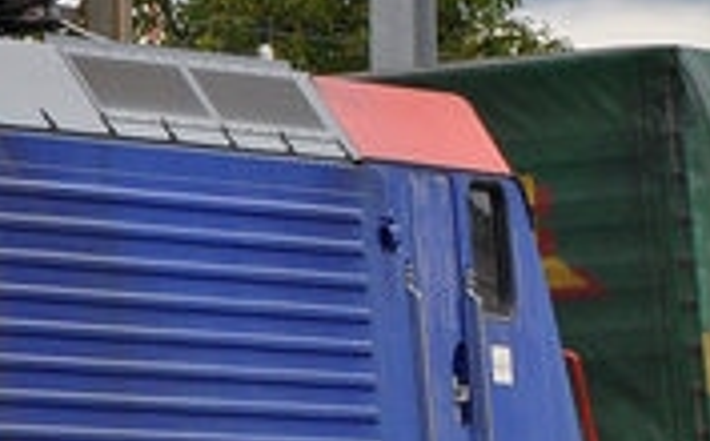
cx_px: -614
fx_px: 14026
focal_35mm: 726
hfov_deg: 2.9
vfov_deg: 1.8
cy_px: 198
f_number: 5
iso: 400
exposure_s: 1/1000
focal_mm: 70
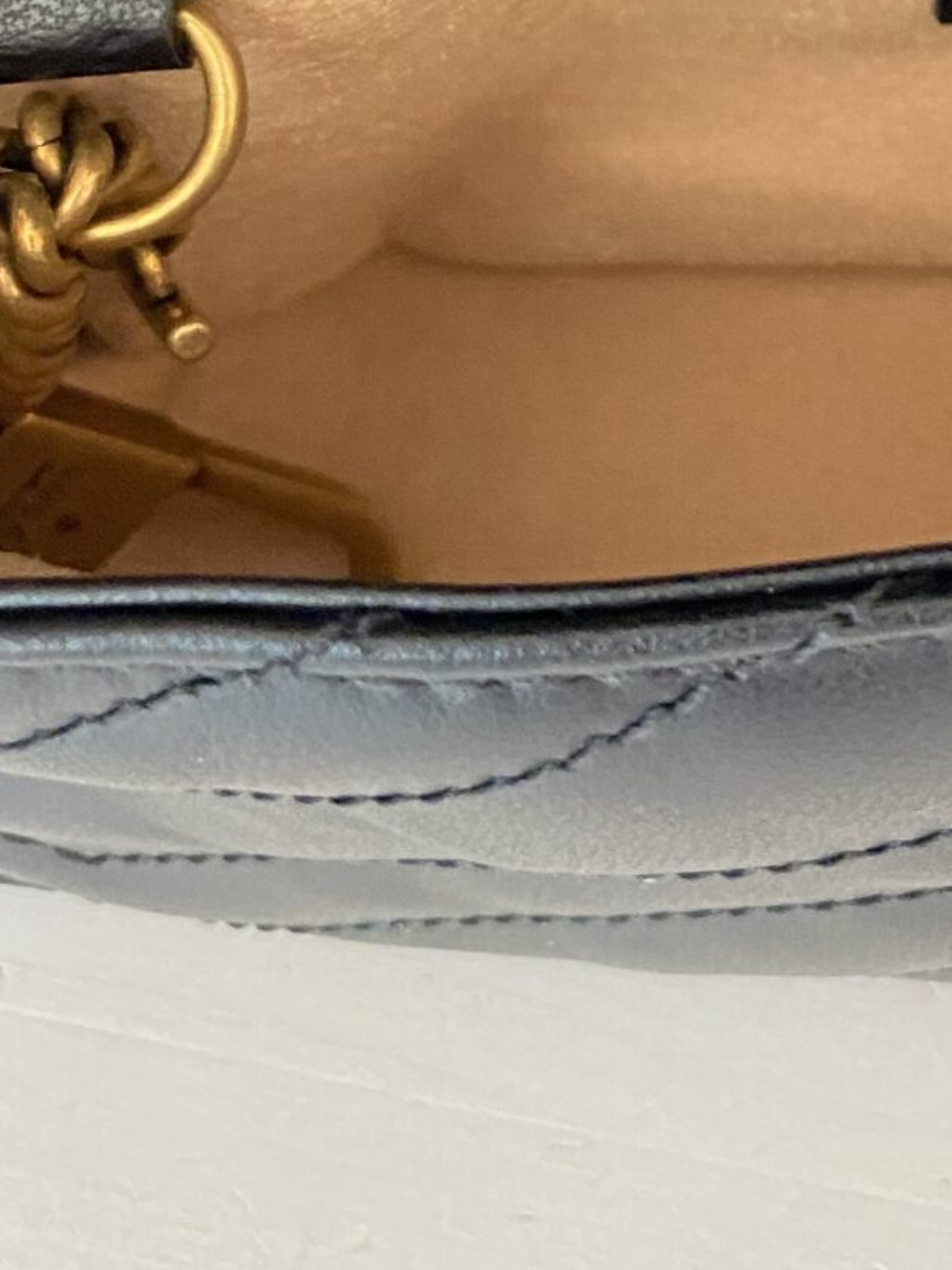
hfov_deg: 17.2
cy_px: -20
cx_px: 1278
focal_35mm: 80
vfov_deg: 23.3
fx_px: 2934
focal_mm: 4.25
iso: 320
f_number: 1.8
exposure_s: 1/60
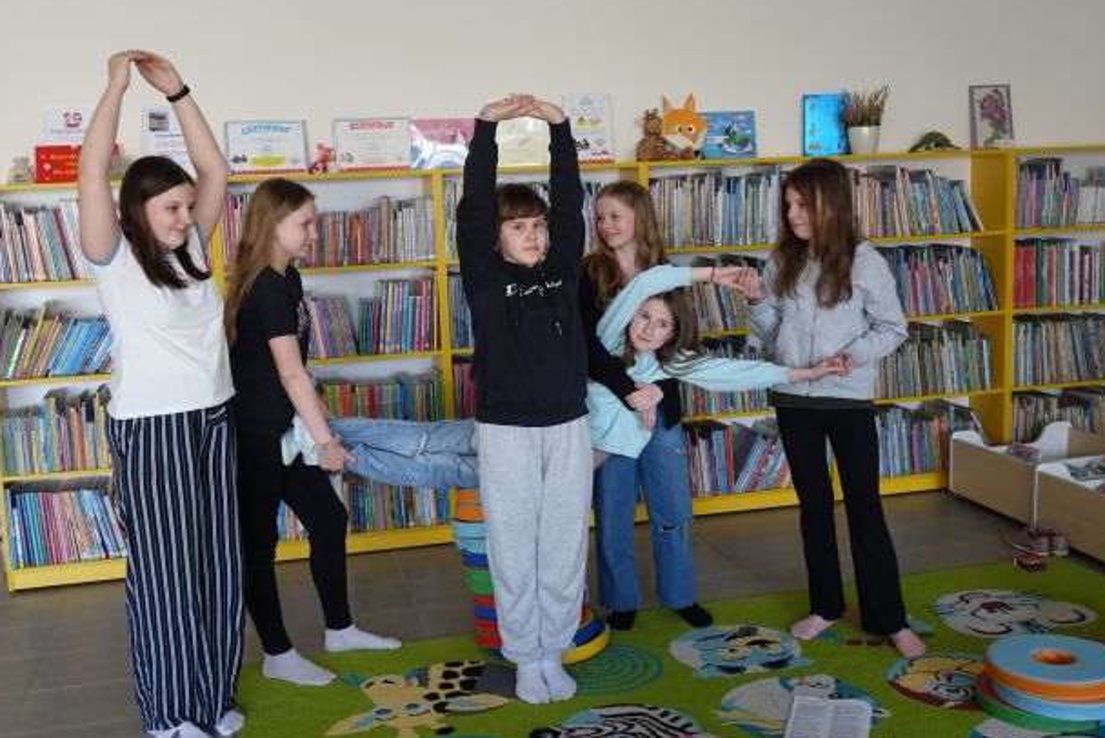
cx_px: 547
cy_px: 379
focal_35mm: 40
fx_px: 1228
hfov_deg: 48.4
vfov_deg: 33.4
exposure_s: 1/40
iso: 160
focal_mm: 13.94
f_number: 2.8
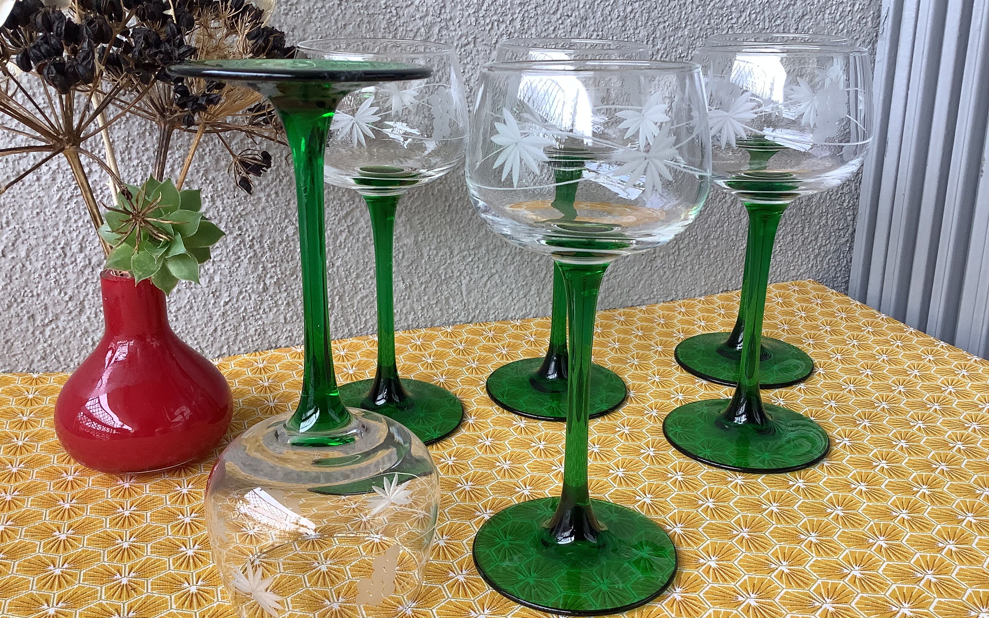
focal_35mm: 33
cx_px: 493
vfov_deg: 38.3
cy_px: 320
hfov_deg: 58.1
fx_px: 889
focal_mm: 3.3
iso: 64
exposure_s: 1/120
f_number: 2.4
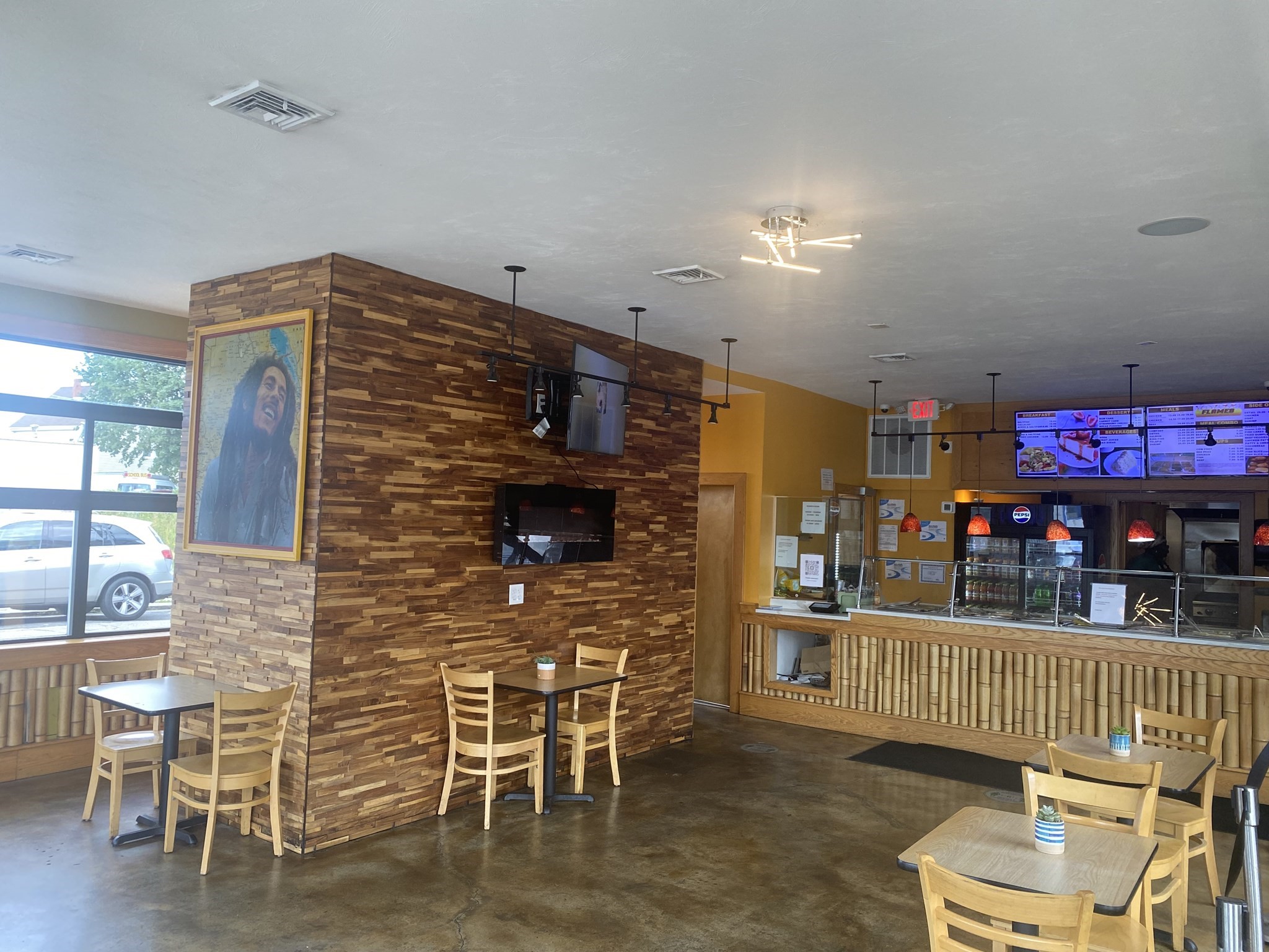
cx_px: 634
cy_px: 476
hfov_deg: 67.3
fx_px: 953
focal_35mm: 26
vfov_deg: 53.1
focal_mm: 4.25
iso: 100
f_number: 1.8
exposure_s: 1/120
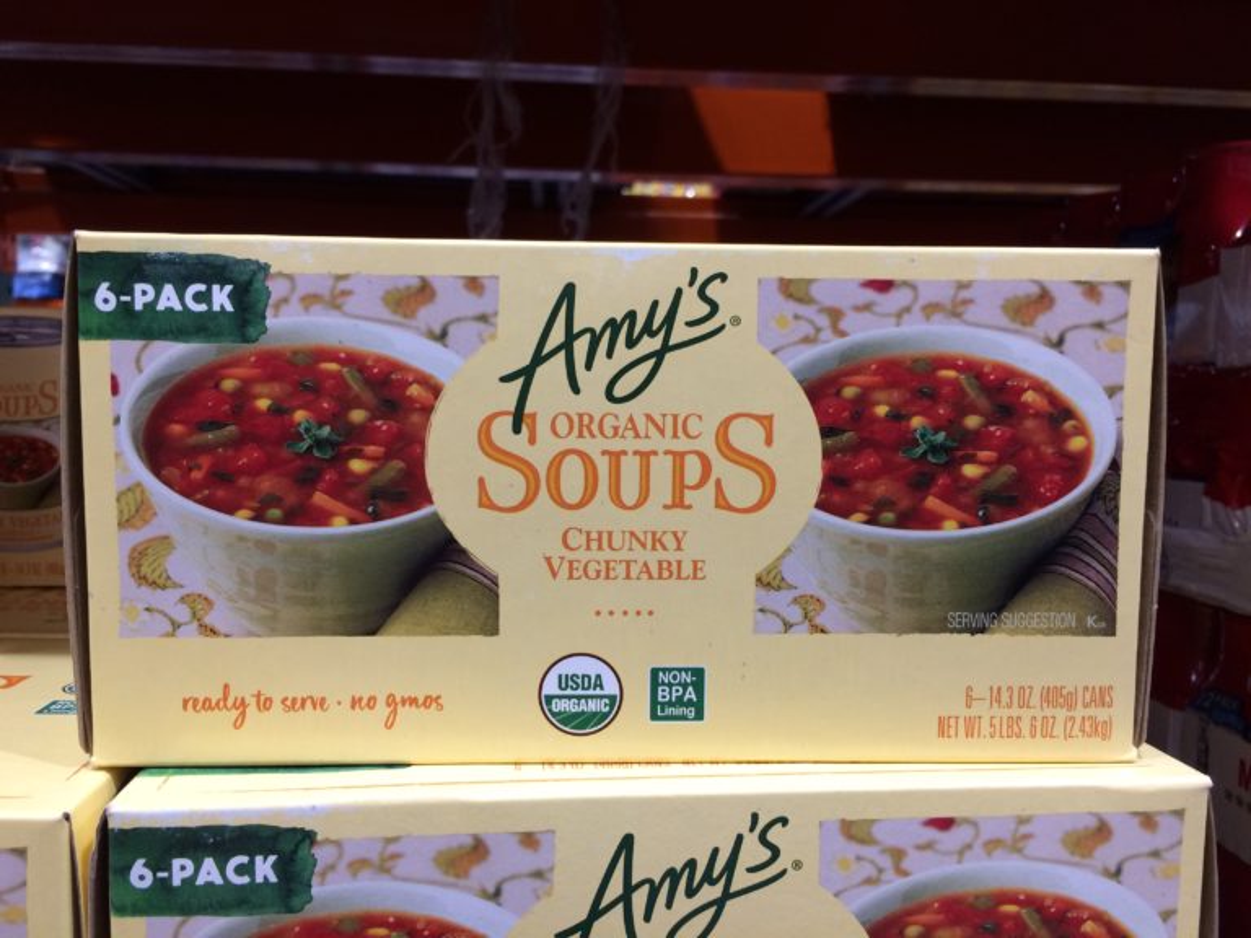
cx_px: 626
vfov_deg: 48.2
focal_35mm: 29
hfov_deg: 61.7
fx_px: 1048
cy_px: 469
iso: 80
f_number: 2.2
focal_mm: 4.15
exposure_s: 1/30
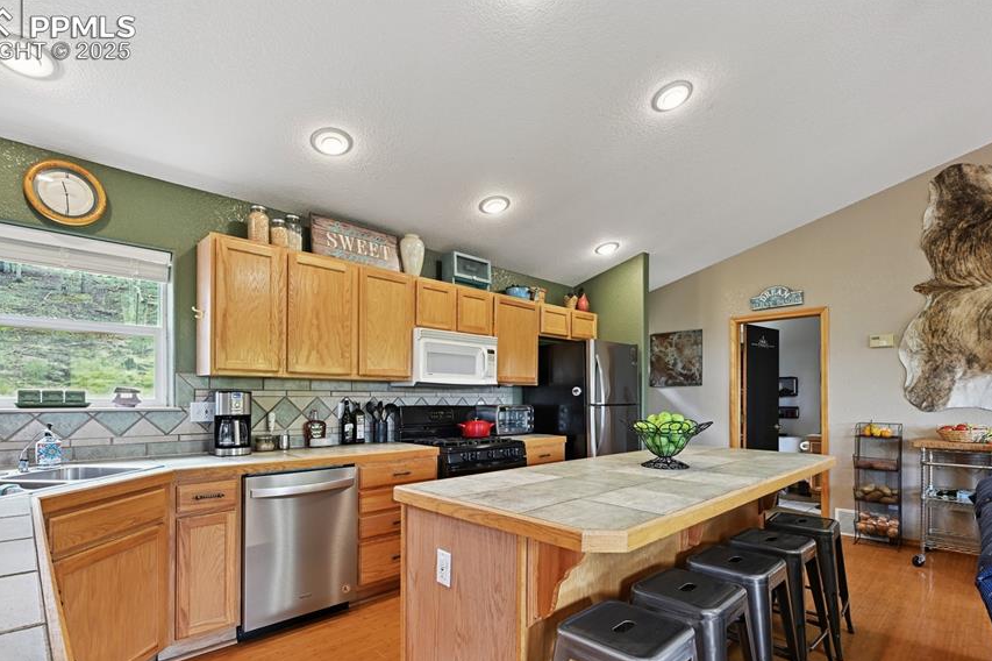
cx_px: 498
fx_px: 496
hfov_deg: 90.0
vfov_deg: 66.8
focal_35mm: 18
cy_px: 392
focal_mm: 15
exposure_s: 1/3.33
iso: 800
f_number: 11
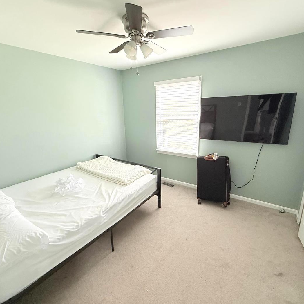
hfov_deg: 84.0
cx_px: 149
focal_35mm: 17
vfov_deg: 84.0
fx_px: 169
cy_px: 149
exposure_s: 1/60
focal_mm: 2.22
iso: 200
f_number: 2.2
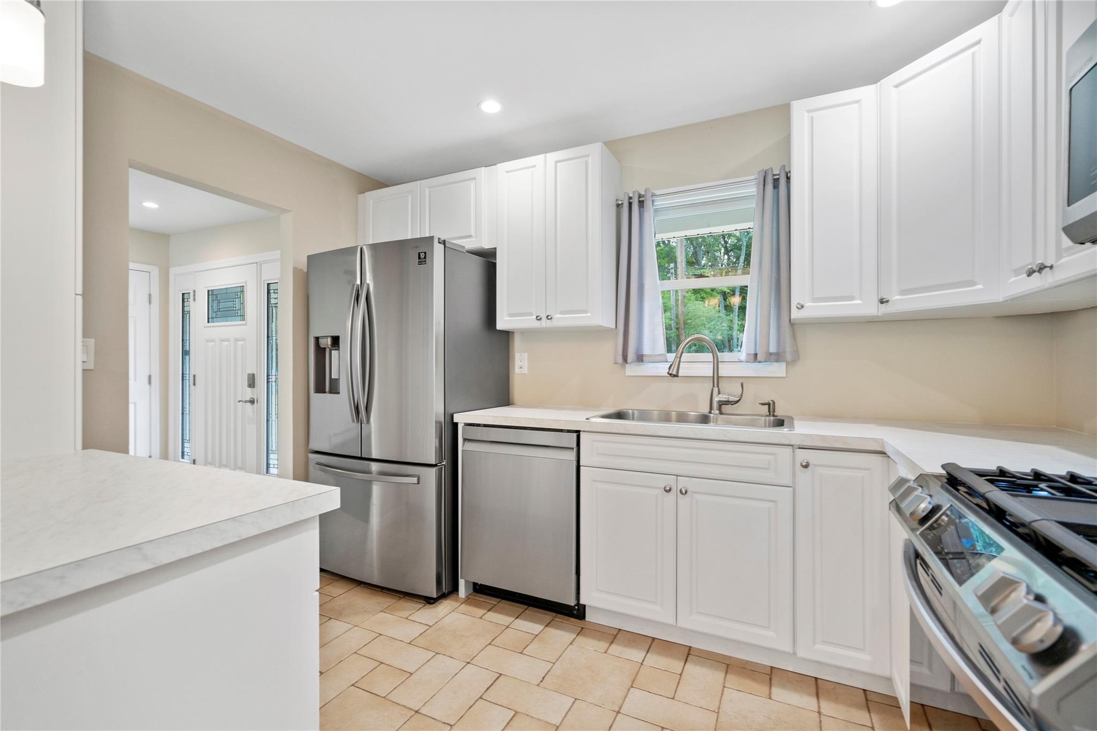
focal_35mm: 16
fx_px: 487
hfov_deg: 96.7
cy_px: 366
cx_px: 548
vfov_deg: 73.7
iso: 640
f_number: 5.6
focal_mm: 16
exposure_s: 1/10
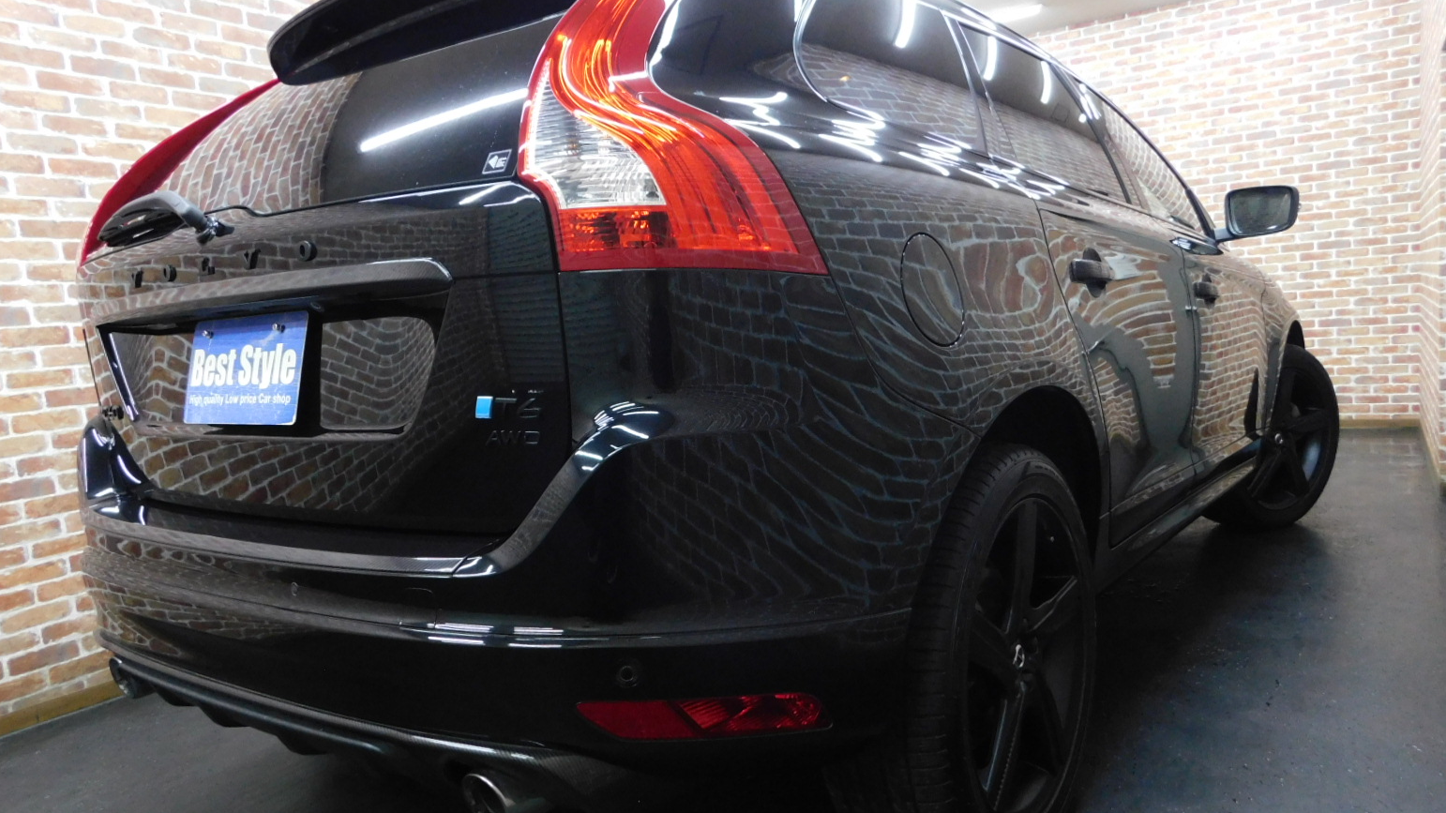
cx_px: 727
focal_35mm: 26
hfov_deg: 71.9
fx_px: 997
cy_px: 425
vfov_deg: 44.4
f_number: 3
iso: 400
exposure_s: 1/20
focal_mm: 4
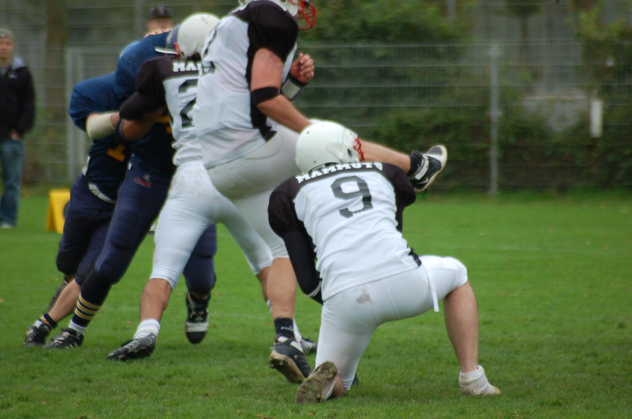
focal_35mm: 405
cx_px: 316
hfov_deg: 5.1
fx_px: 7097
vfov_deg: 3.4
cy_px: 210
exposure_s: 1/500
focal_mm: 270
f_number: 5.6
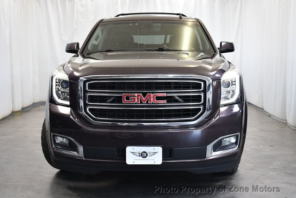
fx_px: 379
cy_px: 99
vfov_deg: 29.3
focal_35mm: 46
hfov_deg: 42.7
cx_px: 148
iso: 1100
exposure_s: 1/125
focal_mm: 23
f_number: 3.8
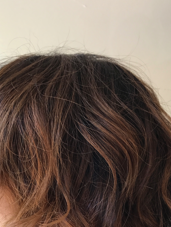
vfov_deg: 37.0
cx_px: 88
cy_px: 195
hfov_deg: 29.7
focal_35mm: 49
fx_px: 323
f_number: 1.8
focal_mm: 3.99
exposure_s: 1/60
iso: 25
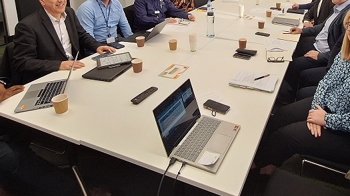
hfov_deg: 68.6
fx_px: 251
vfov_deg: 38.3
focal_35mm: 27
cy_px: 2
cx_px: 223
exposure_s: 1/50
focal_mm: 1.74
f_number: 2.2
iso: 100
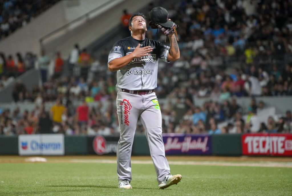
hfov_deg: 10.3
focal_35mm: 200
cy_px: 98
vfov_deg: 6.9
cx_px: 146
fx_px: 1624
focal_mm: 200
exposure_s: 1/1600
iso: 5000
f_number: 2.8
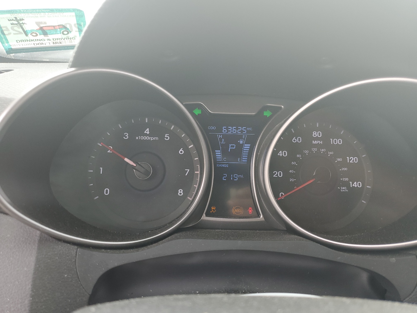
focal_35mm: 26
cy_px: 156
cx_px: 208
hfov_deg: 67.3
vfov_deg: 53.1
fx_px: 313
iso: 50
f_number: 1.5
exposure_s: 1/208
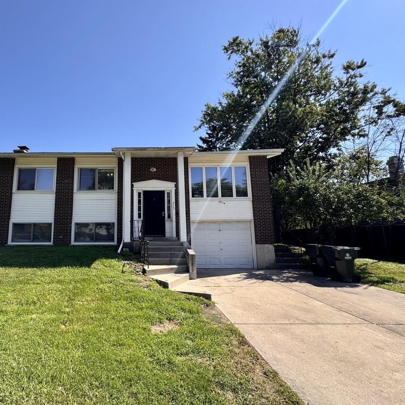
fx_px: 225
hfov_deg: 81.8
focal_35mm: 17
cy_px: 199
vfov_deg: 84.0
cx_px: 144
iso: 50
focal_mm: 2.22
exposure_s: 1/1126
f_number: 2.2
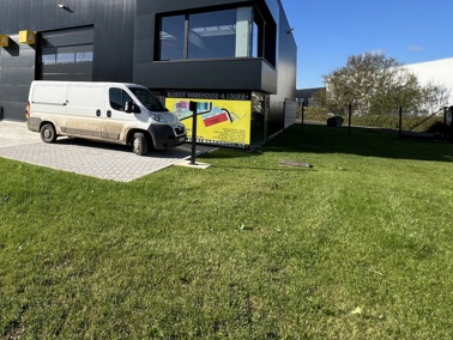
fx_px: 288
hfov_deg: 70.2
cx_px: 103
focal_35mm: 22
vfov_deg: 58.3
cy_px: 90
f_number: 1.8
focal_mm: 1.57
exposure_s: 1/1575
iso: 32
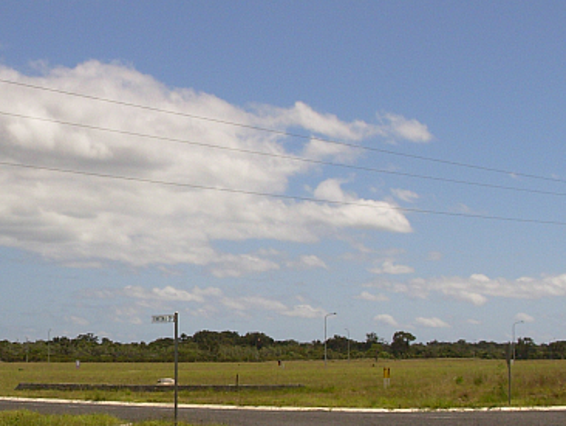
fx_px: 1358
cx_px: 179
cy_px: 206
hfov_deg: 23.4
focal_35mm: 83
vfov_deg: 17.8
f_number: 4.9
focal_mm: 6.3
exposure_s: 1/966
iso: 50
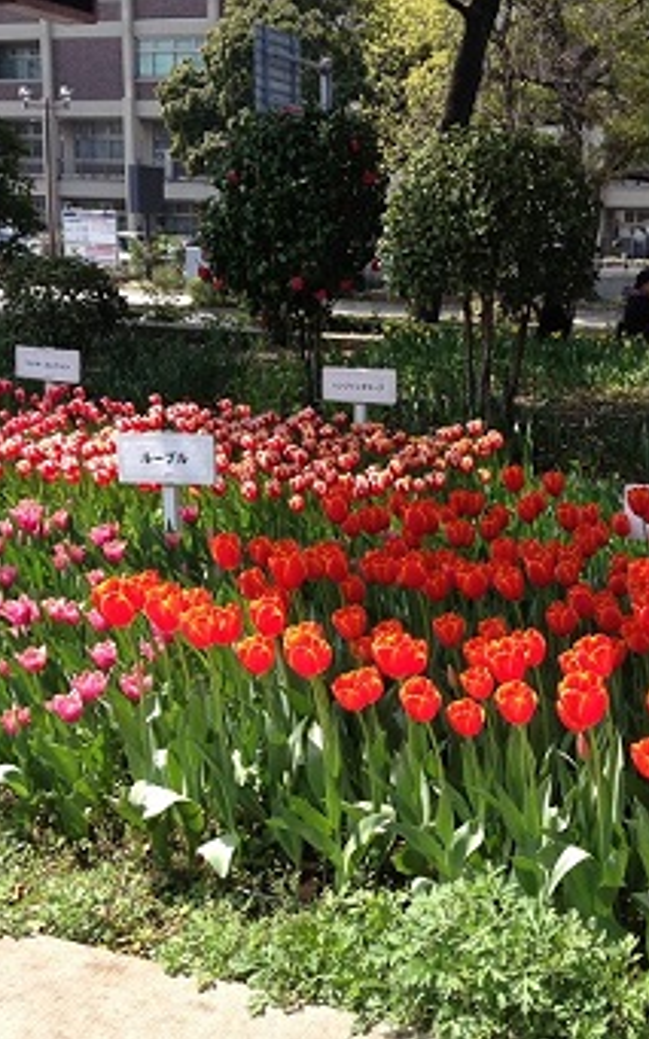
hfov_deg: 27.3
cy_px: 520
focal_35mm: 47
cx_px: 430
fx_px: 1331
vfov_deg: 42.7
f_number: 2.4
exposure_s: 1/497
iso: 50
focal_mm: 4.12
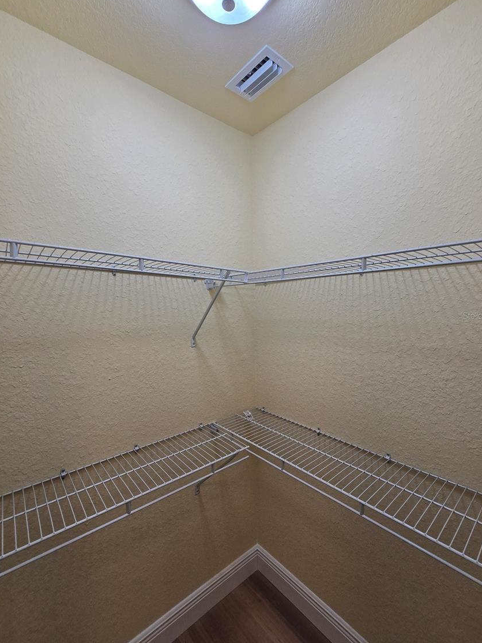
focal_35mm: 14
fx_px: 260
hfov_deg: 85.7
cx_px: 244
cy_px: 315
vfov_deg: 102.0
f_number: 2.2
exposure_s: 1/120
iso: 64
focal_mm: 2.2
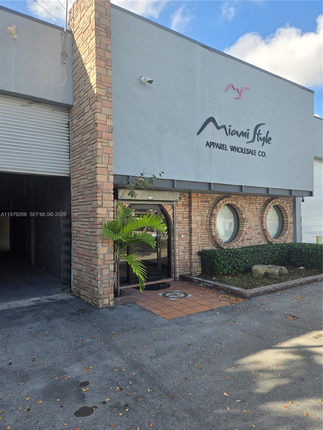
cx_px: 162
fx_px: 286
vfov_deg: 73.9
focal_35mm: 23
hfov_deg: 58.9
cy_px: 215
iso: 25
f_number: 1.8
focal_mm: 5.4
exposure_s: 1/857
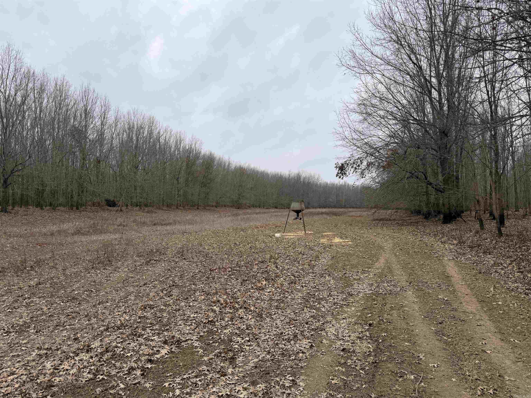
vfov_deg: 56.8
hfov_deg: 71.6
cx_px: 266
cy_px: 199
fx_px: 368
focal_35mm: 24
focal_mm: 6.76
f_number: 1.78
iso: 80
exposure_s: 1/3021
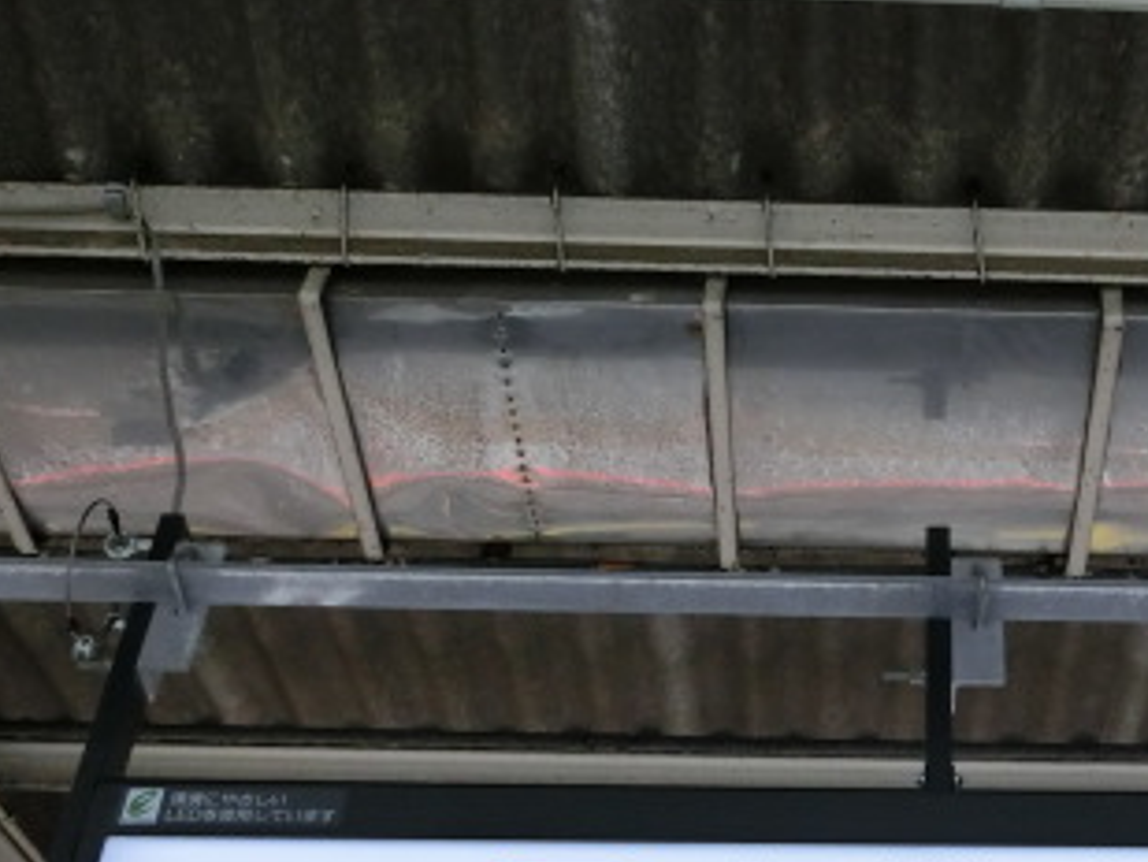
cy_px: 635
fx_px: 1991
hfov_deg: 31.1
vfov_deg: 24.2
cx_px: 962
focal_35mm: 60
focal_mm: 5.2
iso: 200
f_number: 3.7
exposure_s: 1/125
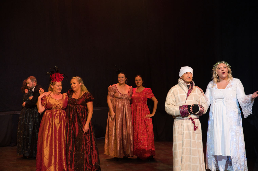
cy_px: 86
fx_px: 444
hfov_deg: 32.4
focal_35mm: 62
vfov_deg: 21.9
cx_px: 129
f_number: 3.2
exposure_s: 1/250
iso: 4000
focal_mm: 62
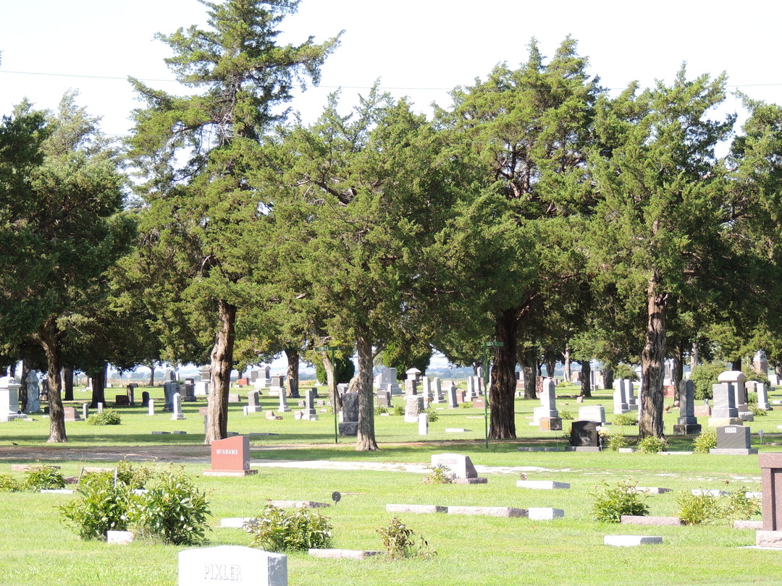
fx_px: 3502
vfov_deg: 9.6
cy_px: 293
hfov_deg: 12.7
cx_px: 391
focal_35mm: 155
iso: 100
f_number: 4.4
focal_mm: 27.6
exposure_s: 1/200
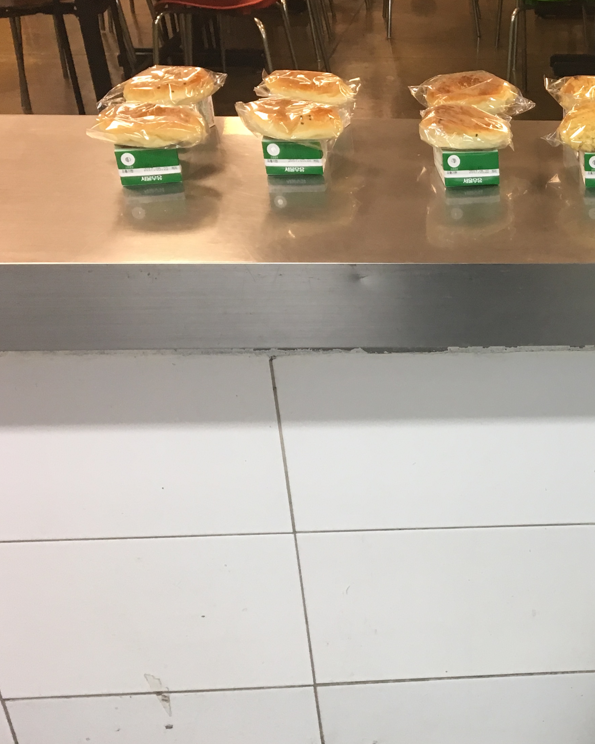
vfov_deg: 35.8
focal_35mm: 52
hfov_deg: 26.9
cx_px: 642
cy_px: 452
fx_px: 1145
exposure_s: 1/30
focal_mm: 4.15
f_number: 2.2
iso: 80
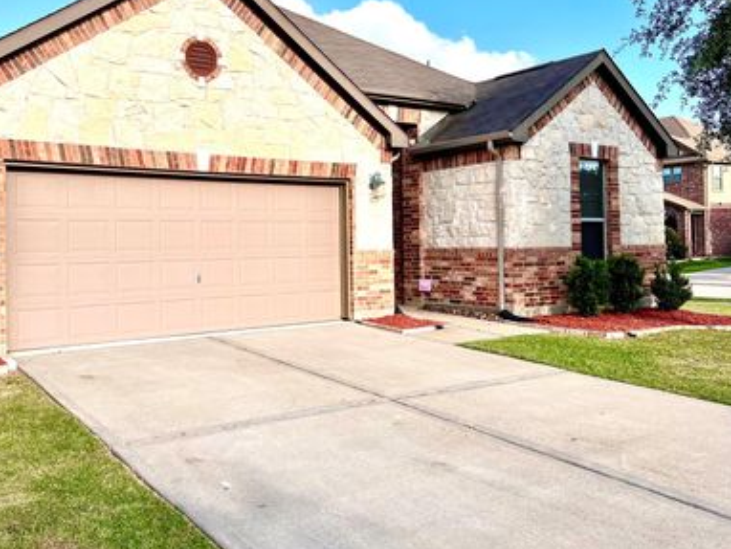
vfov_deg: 41.8
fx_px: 718
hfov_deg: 53.7
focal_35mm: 34
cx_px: 312
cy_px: 244
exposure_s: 1/2632
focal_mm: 5.7
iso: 50
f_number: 1.5
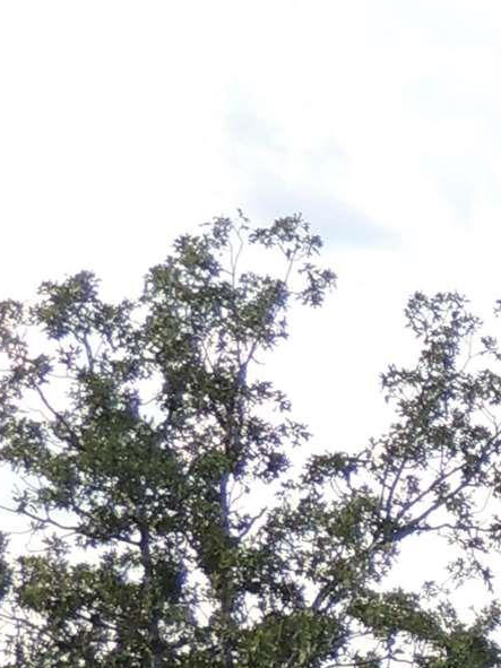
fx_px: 4015
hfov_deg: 6.3
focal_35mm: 208
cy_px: 878
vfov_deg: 9.3
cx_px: 1722
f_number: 3.3
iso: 100
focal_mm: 7.1
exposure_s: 1/400
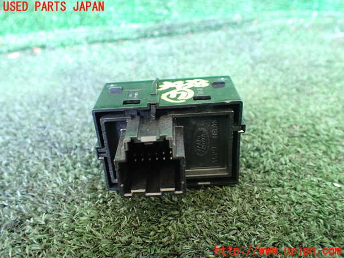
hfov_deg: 60.0
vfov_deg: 46.8
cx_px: 172
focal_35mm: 30
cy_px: 129
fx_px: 298
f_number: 2.3
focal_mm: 5.4
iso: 800
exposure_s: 1/40
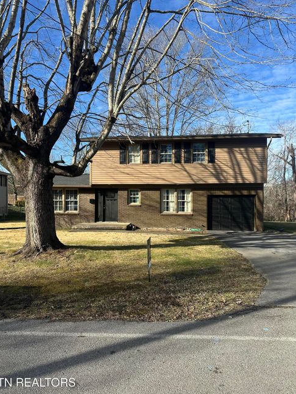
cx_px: 142
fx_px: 285
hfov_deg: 54.9
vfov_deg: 69.4
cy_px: 196
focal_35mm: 25
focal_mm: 6.86
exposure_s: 1/2203
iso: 80
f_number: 1.78
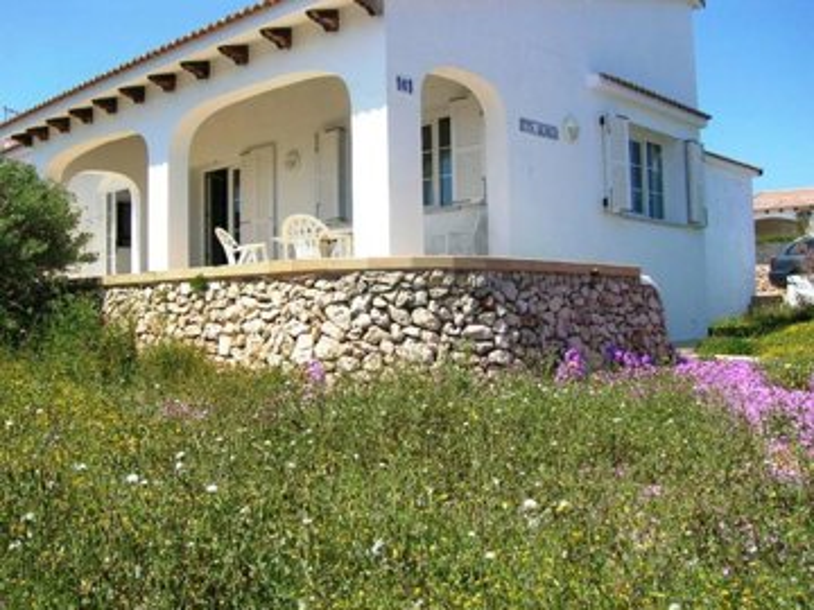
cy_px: 305
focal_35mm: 35
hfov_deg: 52.6
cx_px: 407
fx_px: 823
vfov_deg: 40.7
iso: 50
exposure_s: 1/360
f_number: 4.8
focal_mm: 5.4
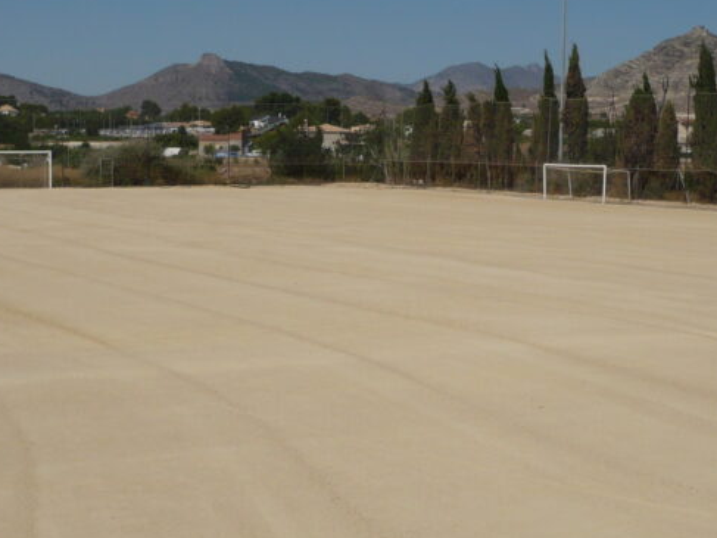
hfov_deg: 28.1
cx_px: 427
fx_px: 1429
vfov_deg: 21.2
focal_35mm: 69
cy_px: 343
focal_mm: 5.8
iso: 100
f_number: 8
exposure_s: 1/800
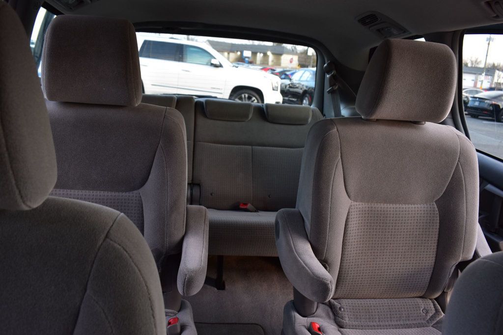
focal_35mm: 32
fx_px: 440
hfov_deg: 59.5
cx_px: 252
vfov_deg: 41.7
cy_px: 168
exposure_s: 1/20
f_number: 6.3
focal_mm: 21
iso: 400
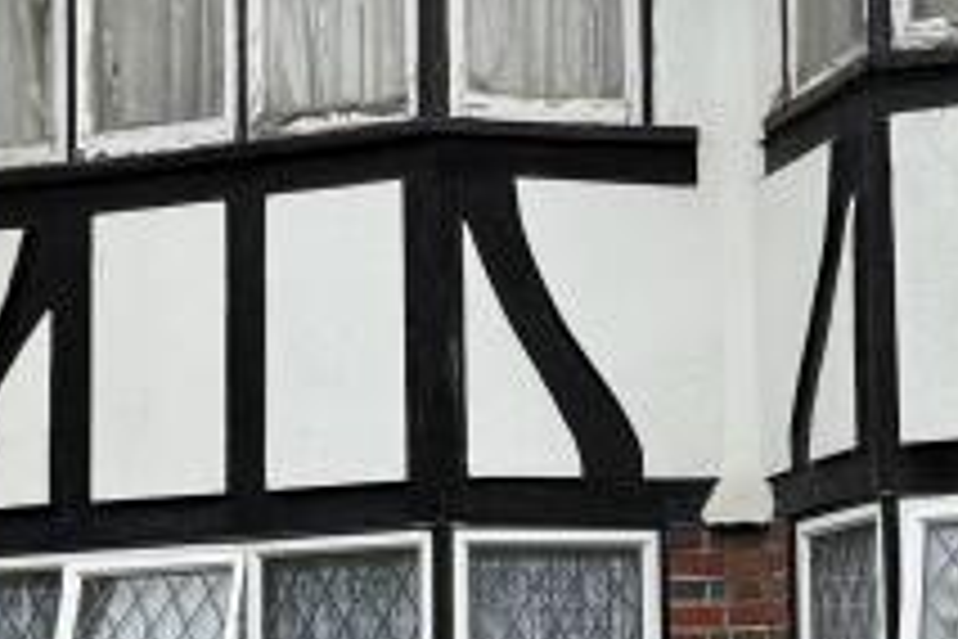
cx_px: 652
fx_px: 3193
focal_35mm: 120
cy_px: 423
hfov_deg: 17.0
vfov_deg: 11.4
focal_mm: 6.76
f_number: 1.78
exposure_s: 1/1522
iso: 100
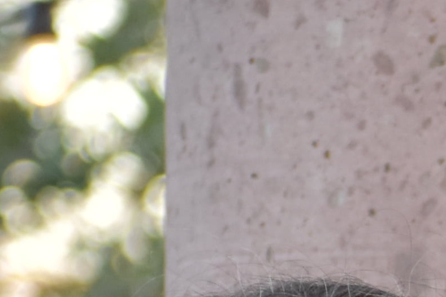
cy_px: 1022
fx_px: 12014
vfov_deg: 1.4
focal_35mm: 970
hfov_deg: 2.1
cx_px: 1374
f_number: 5
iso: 800
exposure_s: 1/100
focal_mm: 85
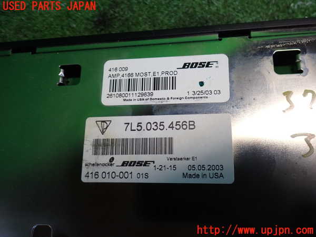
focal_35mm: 30
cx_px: 158
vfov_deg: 46.8
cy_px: 118
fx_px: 274
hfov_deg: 60.0
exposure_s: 1/80
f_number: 2.3
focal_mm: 5.4
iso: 200
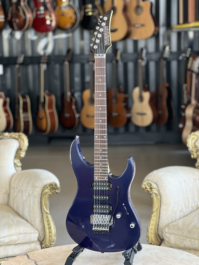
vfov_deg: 25.3
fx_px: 590
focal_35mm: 77
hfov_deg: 19.1
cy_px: 132
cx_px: 100
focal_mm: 9
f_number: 2.8
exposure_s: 1/40
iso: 320
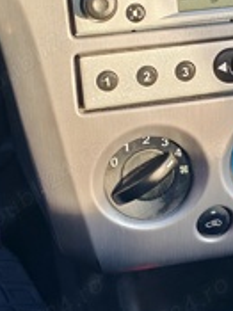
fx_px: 782
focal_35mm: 87
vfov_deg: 22.3
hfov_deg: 16.6
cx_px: 233
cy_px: 78
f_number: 1.95
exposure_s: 1/100
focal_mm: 5.52
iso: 50
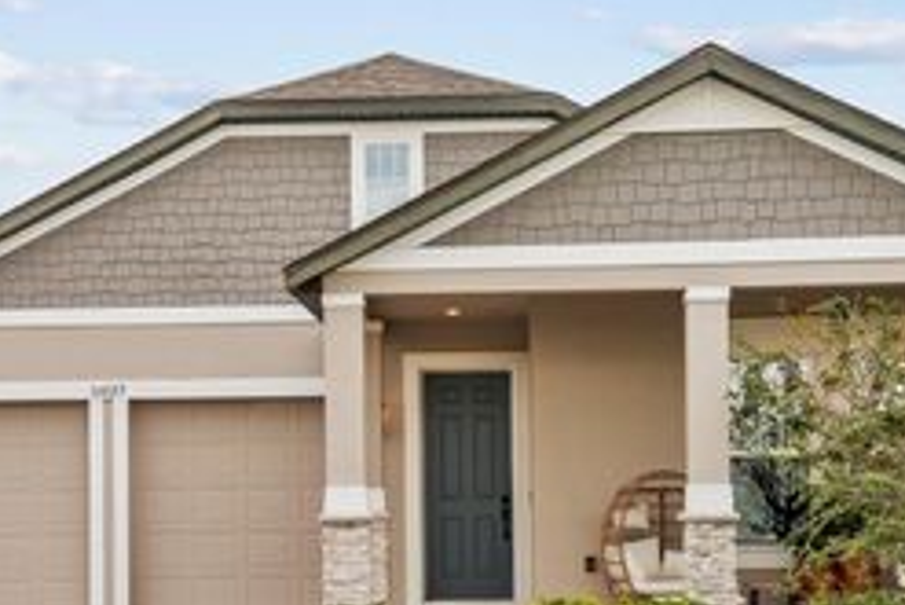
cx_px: 374
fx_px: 1937
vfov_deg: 17.6
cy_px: 458
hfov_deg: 26.3
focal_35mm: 77
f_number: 8
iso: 125
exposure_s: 1/60
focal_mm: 38
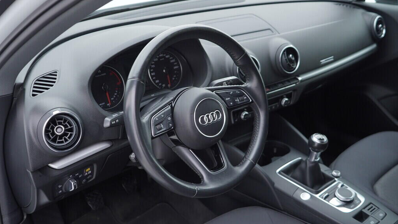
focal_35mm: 38
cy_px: 113
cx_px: 199
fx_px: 401
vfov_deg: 31.2
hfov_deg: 52.8
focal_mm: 24
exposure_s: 1/40
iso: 125
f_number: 2.8
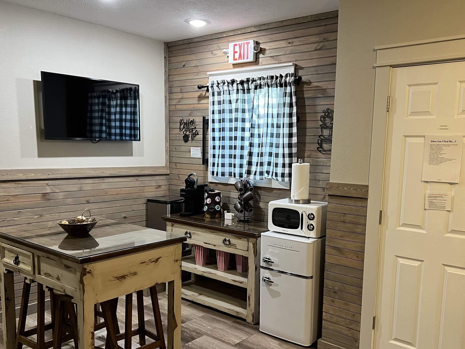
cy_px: 205
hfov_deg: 56.7
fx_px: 430
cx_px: 259
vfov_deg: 44.0
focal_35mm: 32
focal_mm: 5.7
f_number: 1.5
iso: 200
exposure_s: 1/60
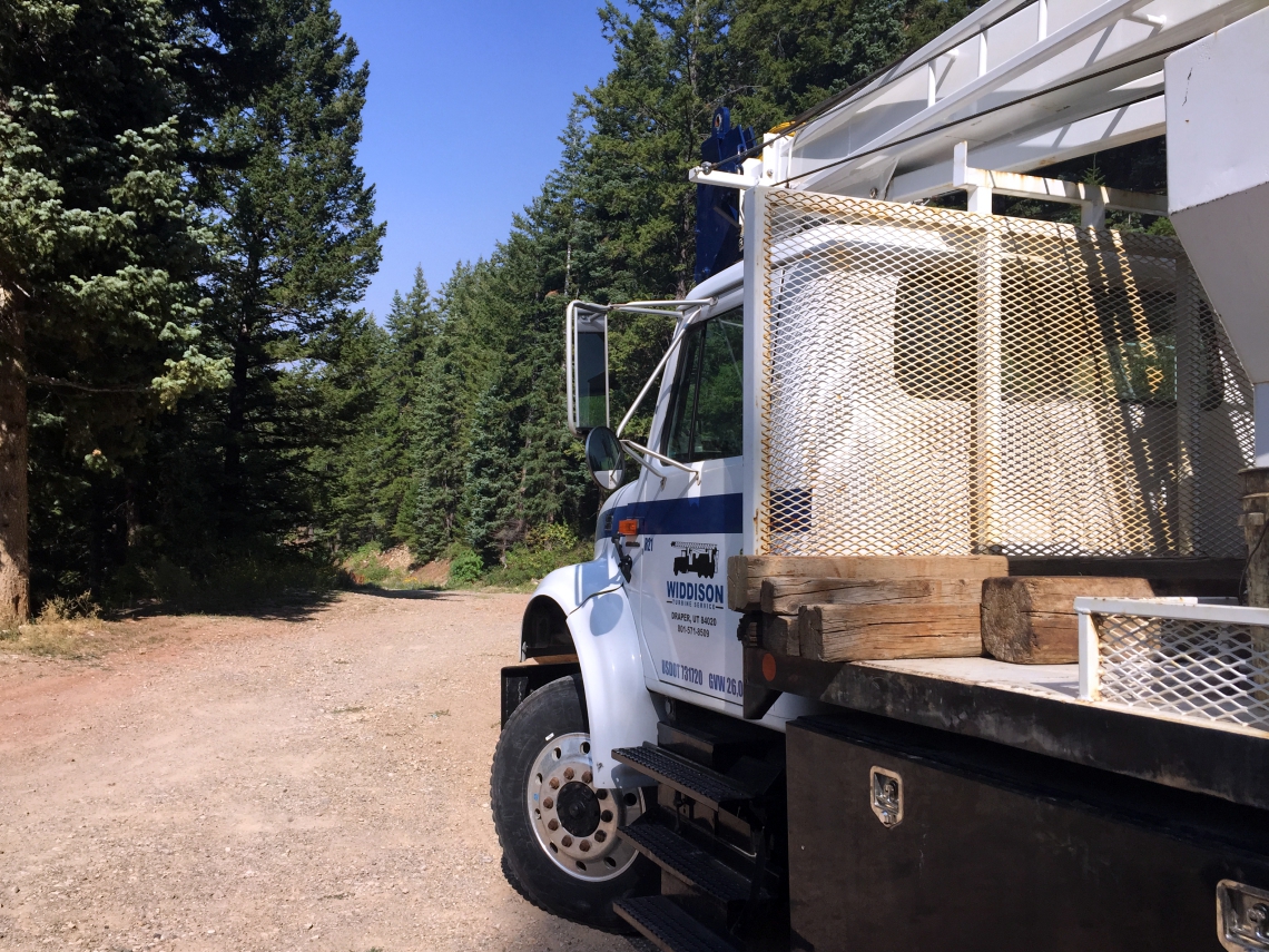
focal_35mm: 29
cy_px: 476
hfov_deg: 61.7
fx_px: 1063
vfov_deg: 48.2
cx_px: 634
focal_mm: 4.15
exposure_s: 1/1582
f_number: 2.2
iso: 32
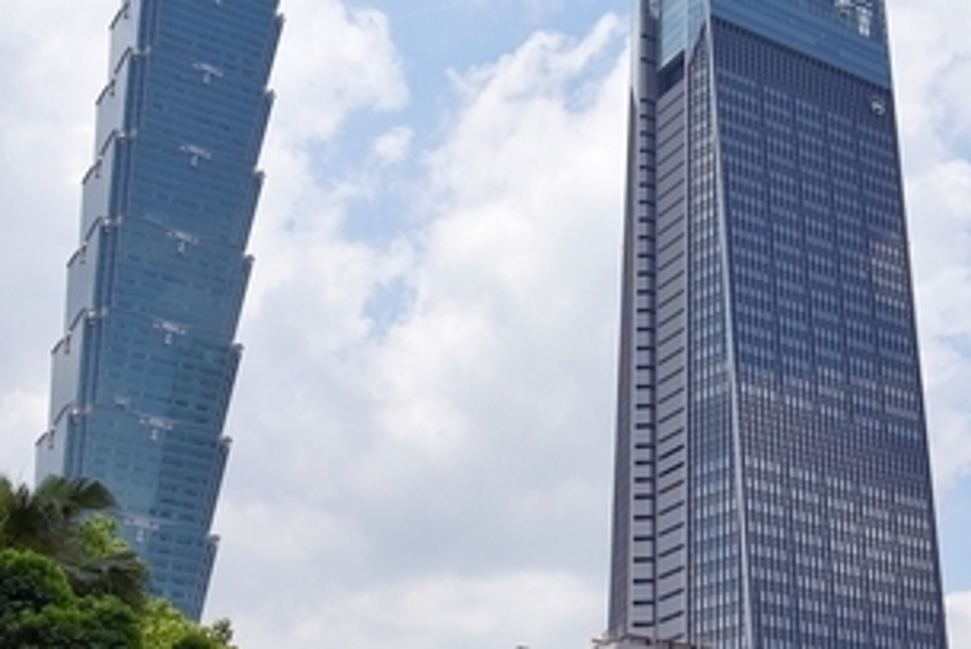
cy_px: 412
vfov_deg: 24.6
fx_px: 1485
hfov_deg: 35.8
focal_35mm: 55
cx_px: 665
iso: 100
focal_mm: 24
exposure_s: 1/500
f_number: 8
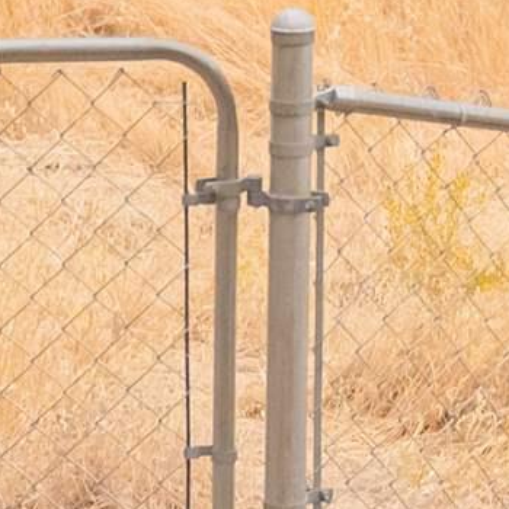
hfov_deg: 9.7
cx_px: 550
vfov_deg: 9.4
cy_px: -315
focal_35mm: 179
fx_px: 2978
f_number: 2.8
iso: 4000
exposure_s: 1/8000
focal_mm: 24
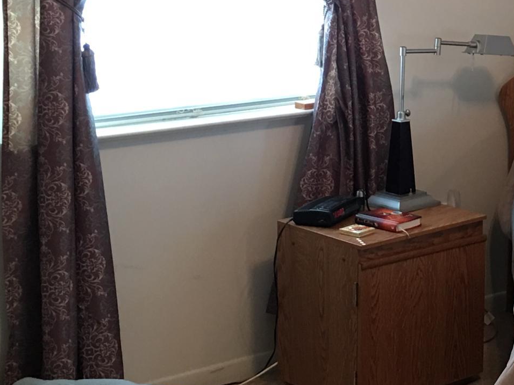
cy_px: 109
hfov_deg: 20.7
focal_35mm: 91
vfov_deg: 16.2
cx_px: 537
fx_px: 1351
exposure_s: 1/15
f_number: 2.2
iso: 50
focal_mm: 4.15
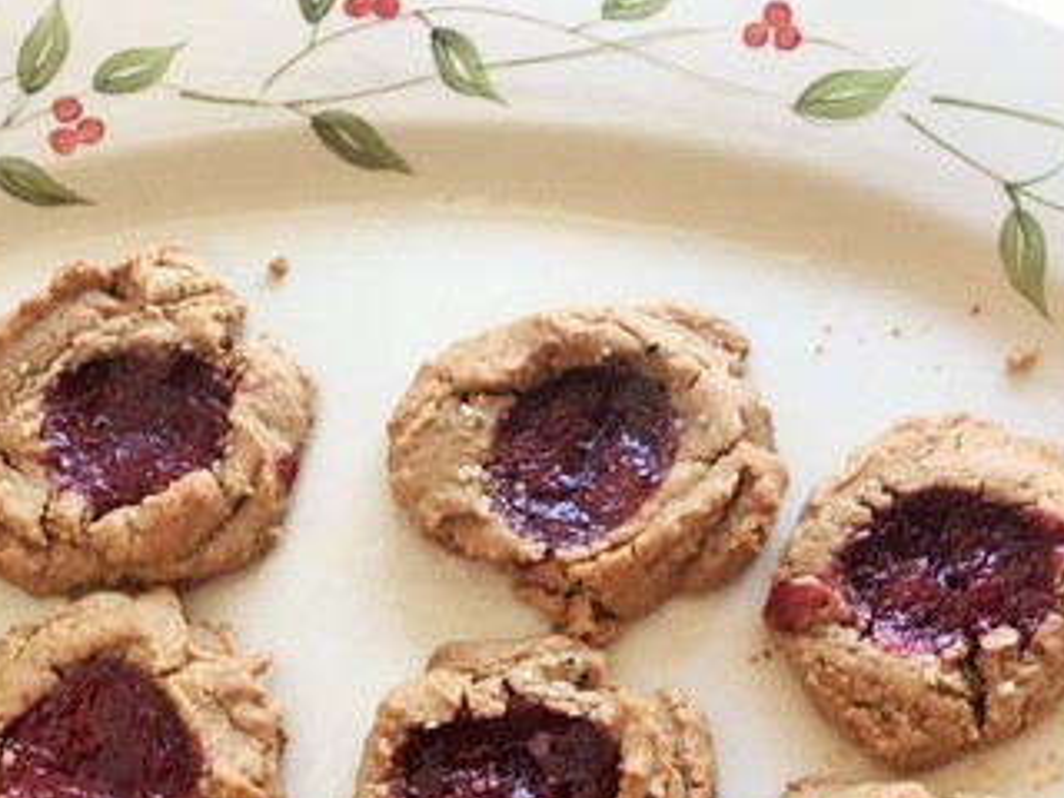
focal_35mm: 58
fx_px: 1783
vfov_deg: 24.1
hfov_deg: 32.7
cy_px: 791
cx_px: 299
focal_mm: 4.15
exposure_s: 1/30
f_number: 2.2
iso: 40
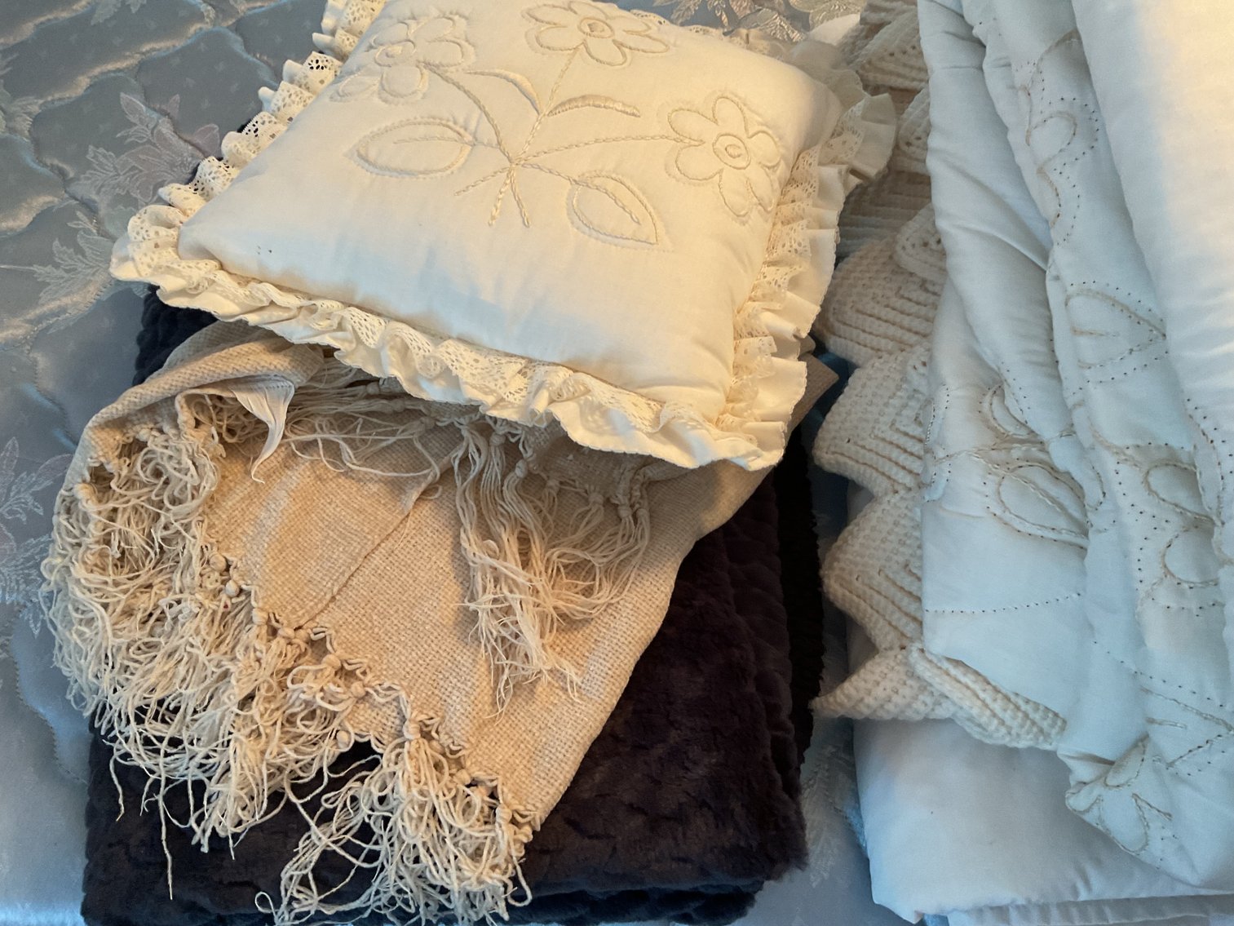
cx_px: 617
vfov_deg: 48.2
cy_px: 463
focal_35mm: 29
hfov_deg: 61.7
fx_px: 1034
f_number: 1.8
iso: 125
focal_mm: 3
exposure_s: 1/60
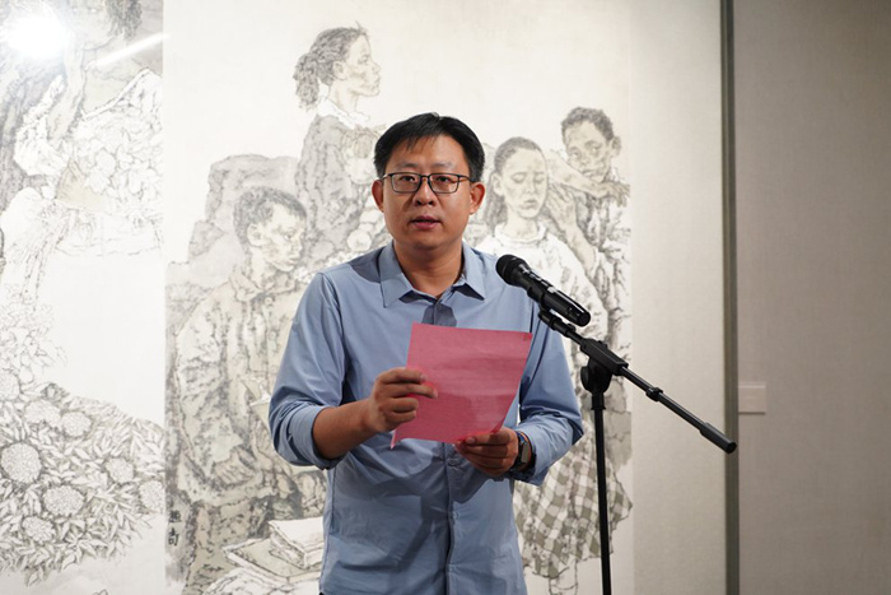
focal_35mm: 70
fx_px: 1733
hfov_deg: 28.8
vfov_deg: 19.5
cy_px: 298
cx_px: 446
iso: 1600
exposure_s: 1/125
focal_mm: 70
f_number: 4
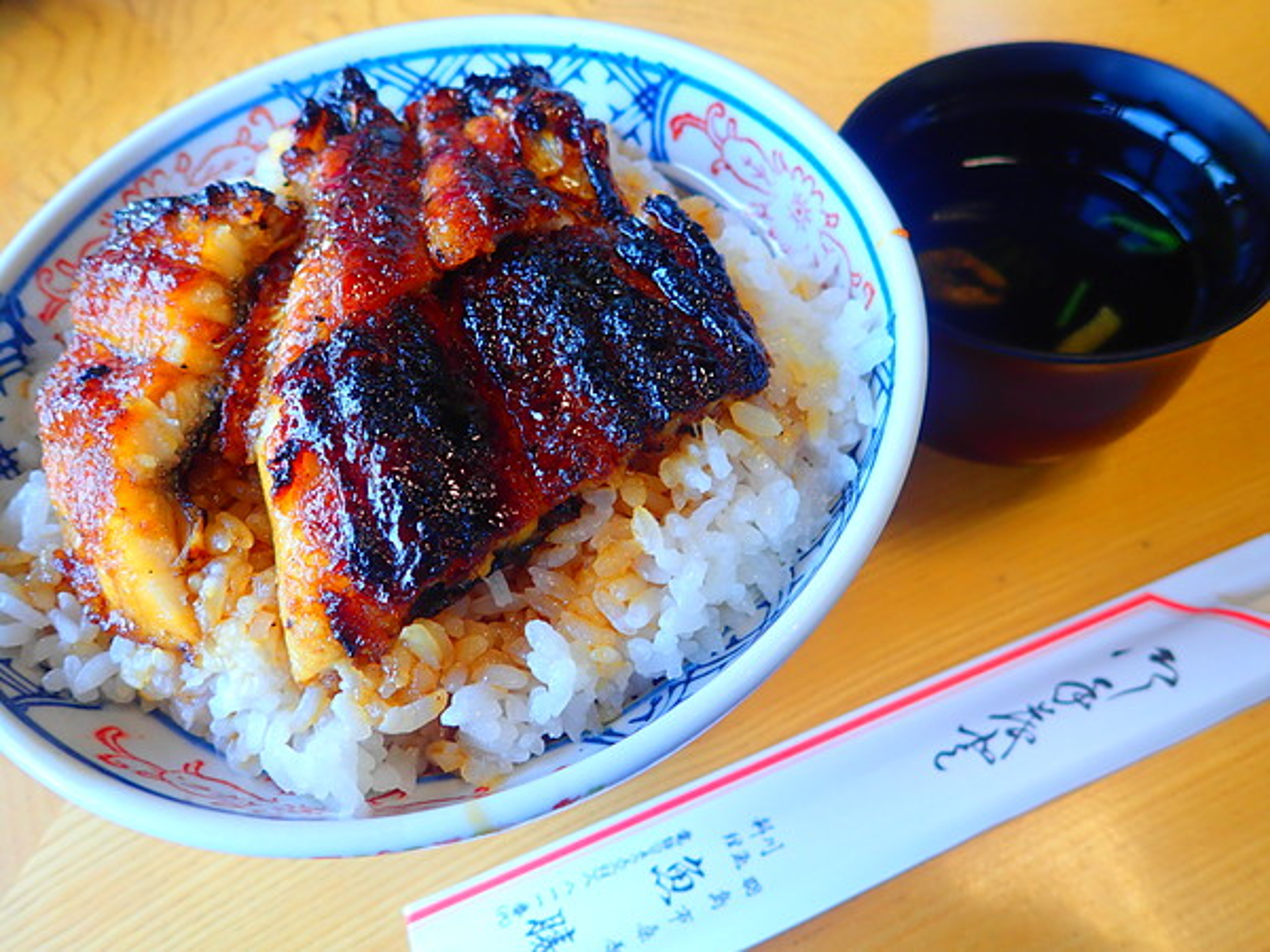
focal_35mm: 25
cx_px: 635
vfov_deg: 54.9
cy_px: 476
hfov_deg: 69.4
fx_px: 917
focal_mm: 4.5
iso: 125
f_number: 2
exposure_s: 1/60
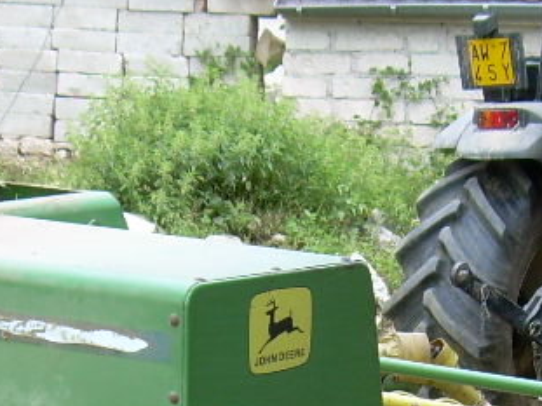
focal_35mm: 125
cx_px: 352
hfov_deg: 15.7
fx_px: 1956
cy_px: 455
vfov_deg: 11.7
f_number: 2.8
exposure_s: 1/136
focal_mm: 6.3
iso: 50
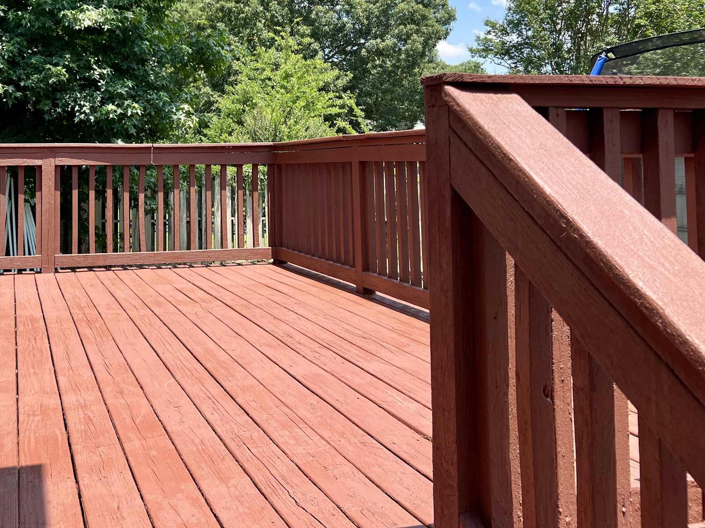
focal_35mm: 39
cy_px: 136
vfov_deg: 36.0
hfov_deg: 46.7
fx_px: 794
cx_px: 210
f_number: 1.5
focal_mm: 5.7
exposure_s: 1/1751
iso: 50
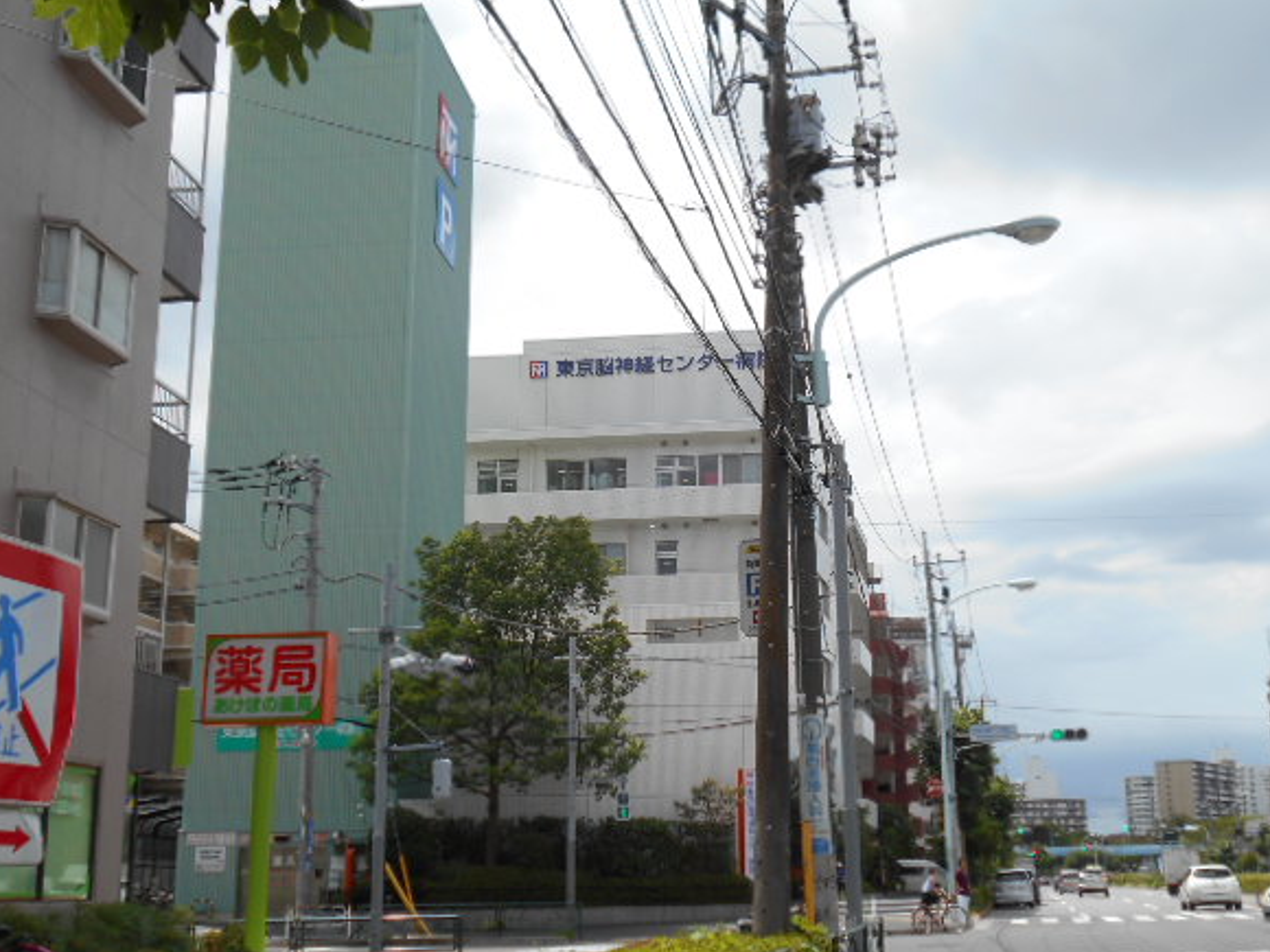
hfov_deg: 43.8
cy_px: 519
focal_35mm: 43
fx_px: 1578
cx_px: 681
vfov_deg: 33.6
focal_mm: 6.7
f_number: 3.9
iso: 80
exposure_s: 1/640
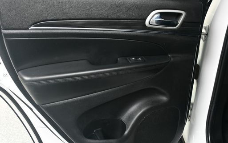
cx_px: 106
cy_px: 67
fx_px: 261
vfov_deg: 30.5
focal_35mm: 42
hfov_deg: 47.2
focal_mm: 22
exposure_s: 1/160
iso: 100
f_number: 5
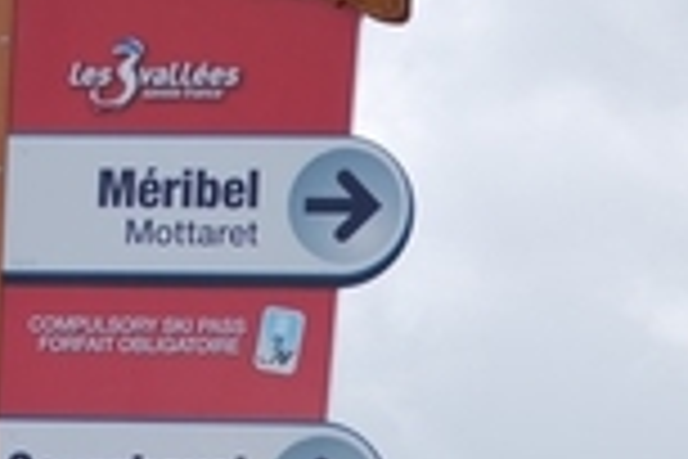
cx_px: 769
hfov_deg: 6.4
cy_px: 641
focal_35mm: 323
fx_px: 6172
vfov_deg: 4.2
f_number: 8
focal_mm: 55
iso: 100
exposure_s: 1/250
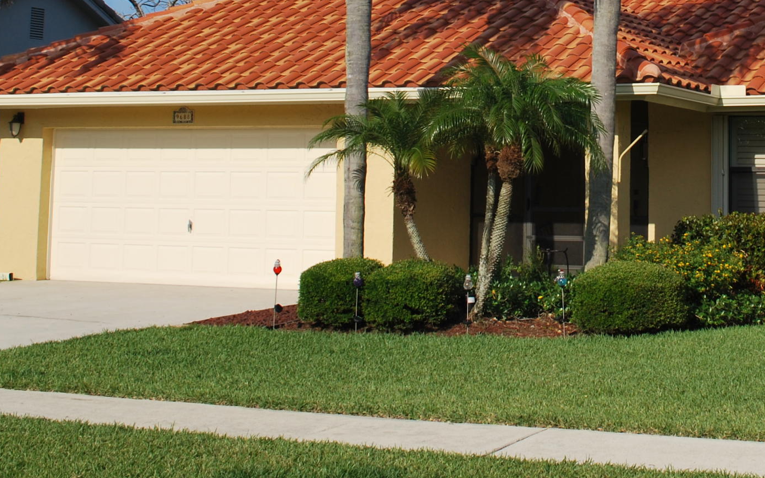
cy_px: -40
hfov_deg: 27.5
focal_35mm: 73
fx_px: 1522
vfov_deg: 17.3
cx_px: 638
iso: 100
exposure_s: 1/320
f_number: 9
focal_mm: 22
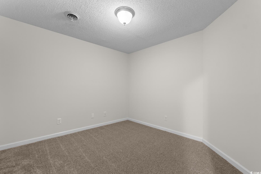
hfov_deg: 100.4
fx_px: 109
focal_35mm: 15
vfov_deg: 77.3
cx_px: 130
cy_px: 87
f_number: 4.5
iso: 100
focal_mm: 10
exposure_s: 8
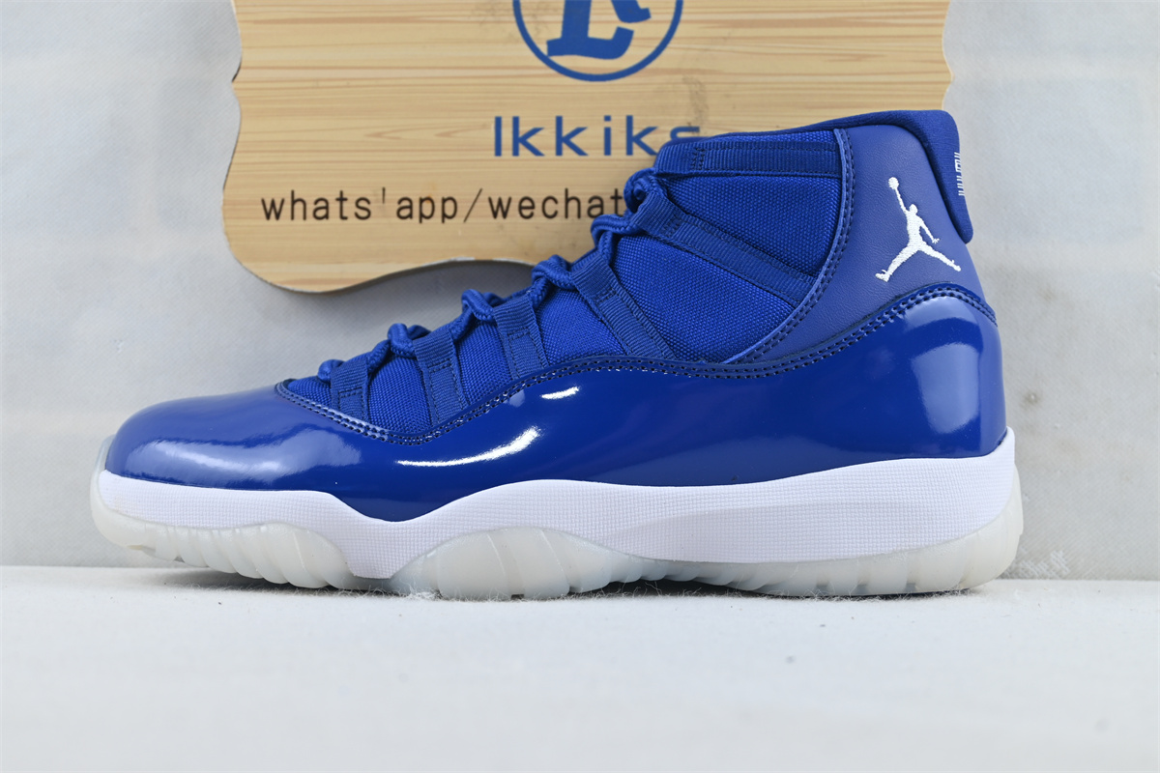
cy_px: 386
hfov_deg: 40.5
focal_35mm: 49
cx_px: 580
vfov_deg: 27.7
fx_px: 1571
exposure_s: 1/40
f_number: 5
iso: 100
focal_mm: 32.5
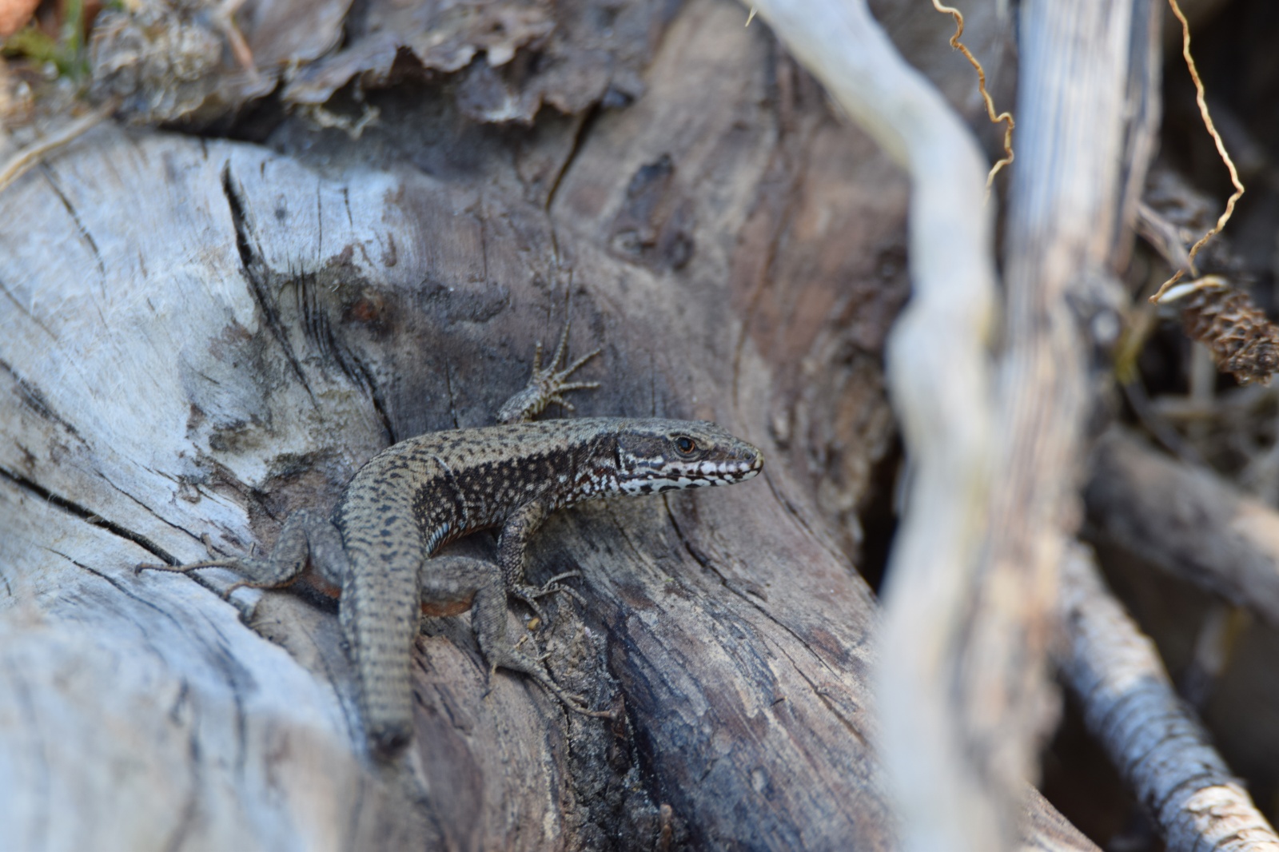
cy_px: 426
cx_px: 640
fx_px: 31966
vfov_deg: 1.5
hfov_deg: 2.3
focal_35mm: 900
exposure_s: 1/50
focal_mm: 600
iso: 160
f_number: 6.3
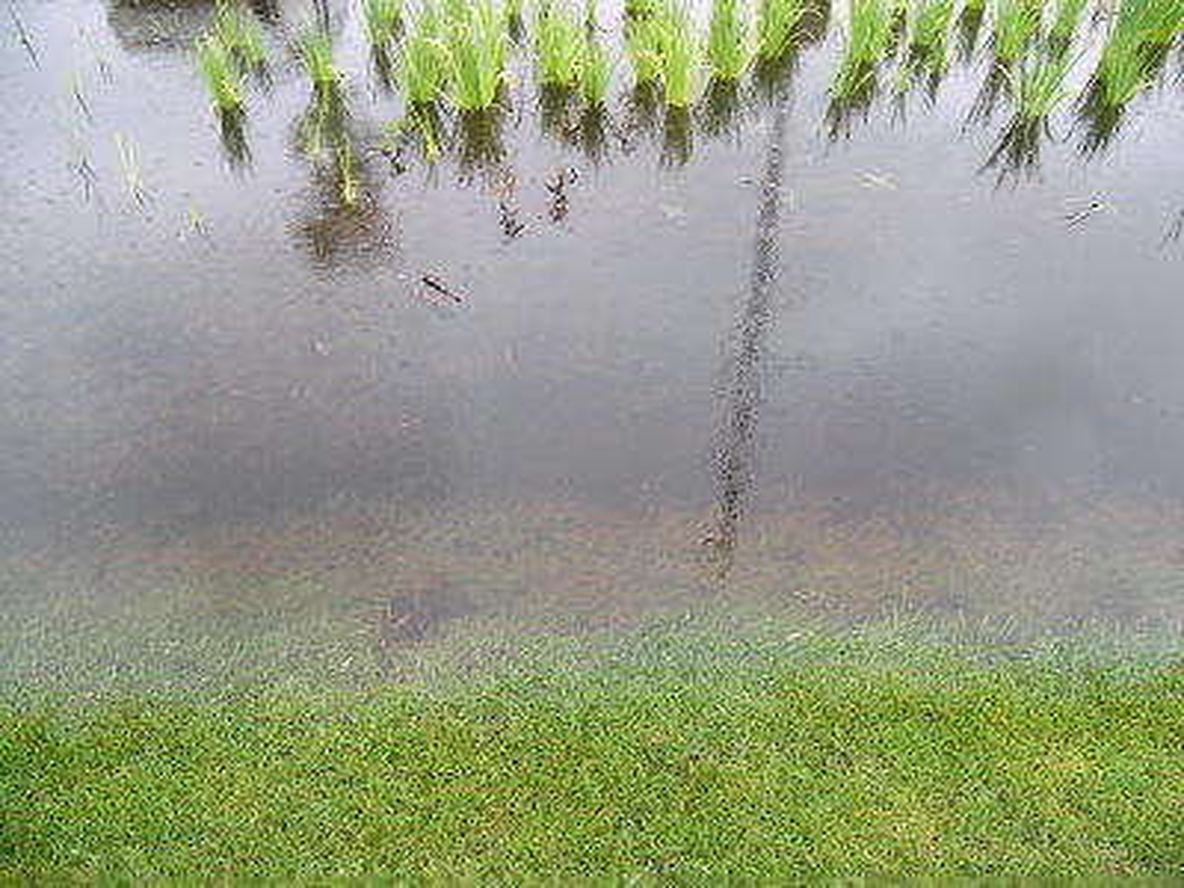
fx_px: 821
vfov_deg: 56.8
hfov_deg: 71.6
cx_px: 592
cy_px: 444
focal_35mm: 24
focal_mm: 5
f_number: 2.8
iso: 50
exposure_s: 1/100
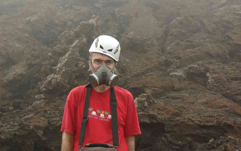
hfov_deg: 45.3
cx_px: 120
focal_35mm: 44
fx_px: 289
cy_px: 72
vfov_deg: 29.2
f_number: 8
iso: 800
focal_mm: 29.4
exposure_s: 1/45
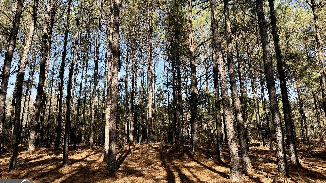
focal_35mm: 27
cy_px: 66
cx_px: 163
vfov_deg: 42.5
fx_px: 233
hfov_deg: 69.9
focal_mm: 6.76
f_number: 1.78
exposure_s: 1/868
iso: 80
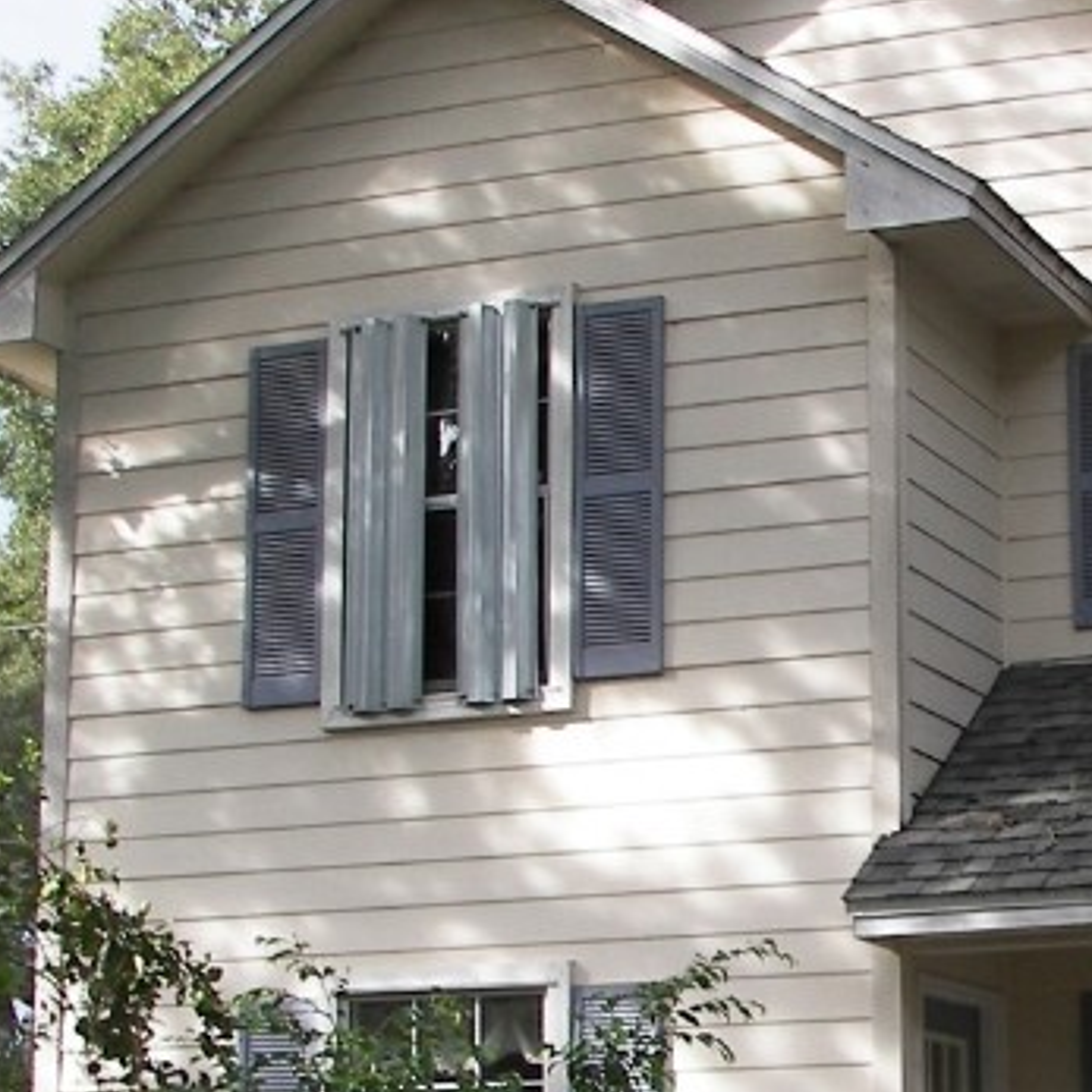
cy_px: 746
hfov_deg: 18.1
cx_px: 1067
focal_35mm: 94
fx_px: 3355
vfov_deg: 18.4
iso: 50
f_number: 2.8
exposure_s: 1/125
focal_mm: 6
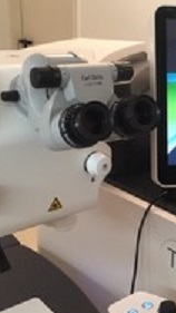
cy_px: 165
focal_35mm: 54
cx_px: 141
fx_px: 448
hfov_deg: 21.9
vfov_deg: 38.5
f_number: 2.2
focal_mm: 4.15
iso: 64
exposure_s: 1/33
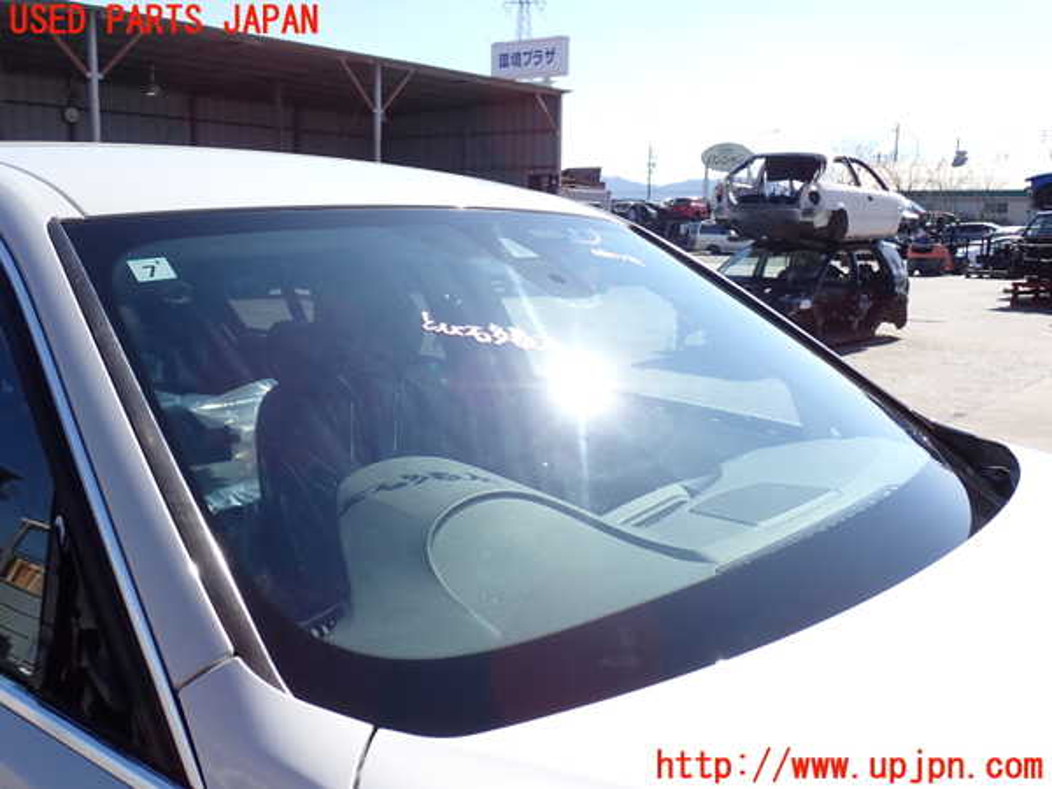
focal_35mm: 36
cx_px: 526
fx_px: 1094
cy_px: 394
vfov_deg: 39.7
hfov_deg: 51.4
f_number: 3.5
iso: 100
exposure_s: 1/640
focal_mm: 6.37
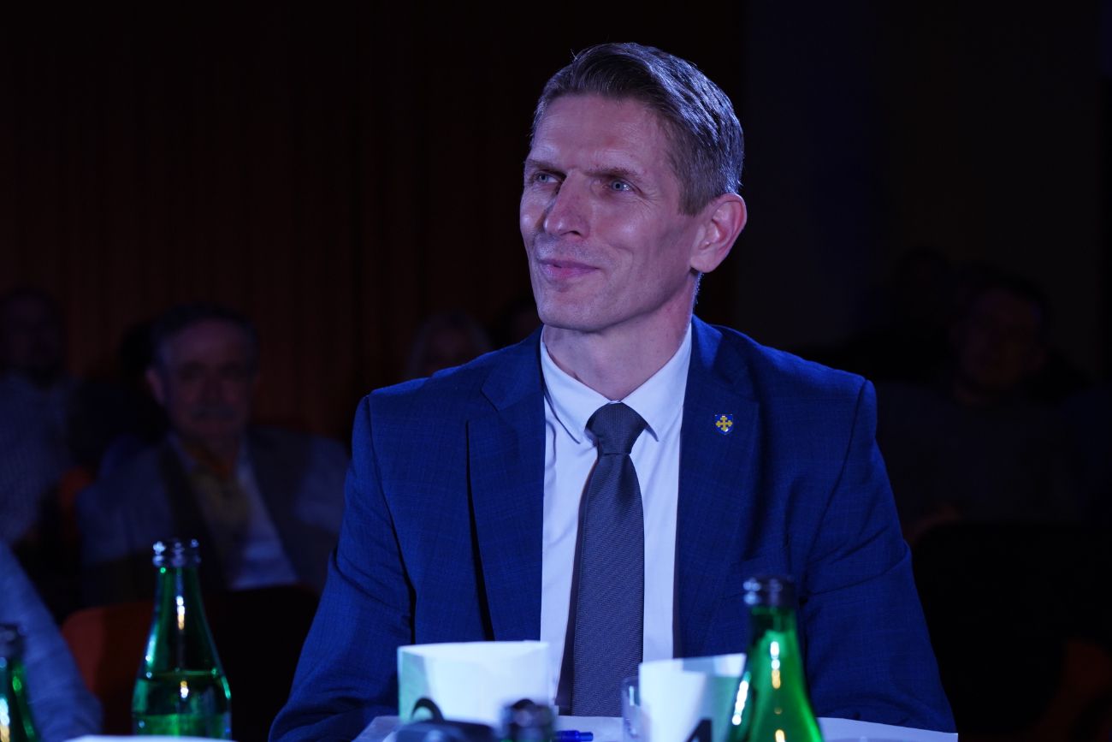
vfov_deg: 13.0
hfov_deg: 19.5
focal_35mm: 105
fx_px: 3243
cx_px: 556
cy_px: 371
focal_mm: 105
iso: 2500
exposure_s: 1/160
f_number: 6.3
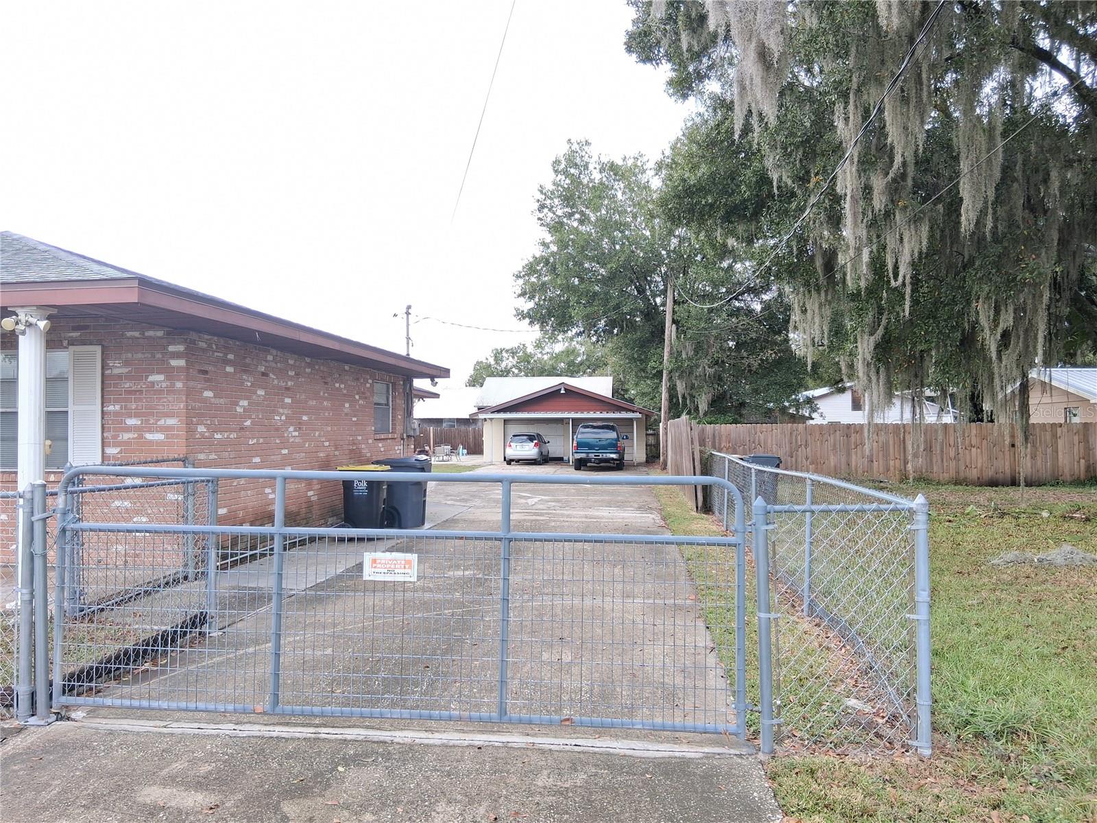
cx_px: 548
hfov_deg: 67.3
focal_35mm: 26
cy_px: 412
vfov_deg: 53.1
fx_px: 824
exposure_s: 1/120
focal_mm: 3.98
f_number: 1.8
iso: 32
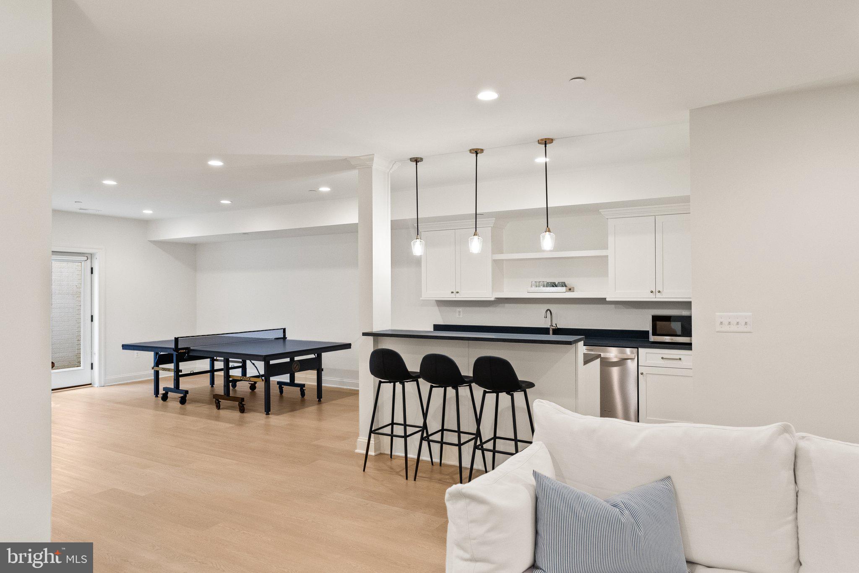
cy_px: 286
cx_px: 430
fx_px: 537
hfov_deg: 77.3
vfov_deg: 56.2
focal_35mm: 22
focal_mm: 22.5
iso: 1600
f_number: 4.5
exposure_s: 1/25
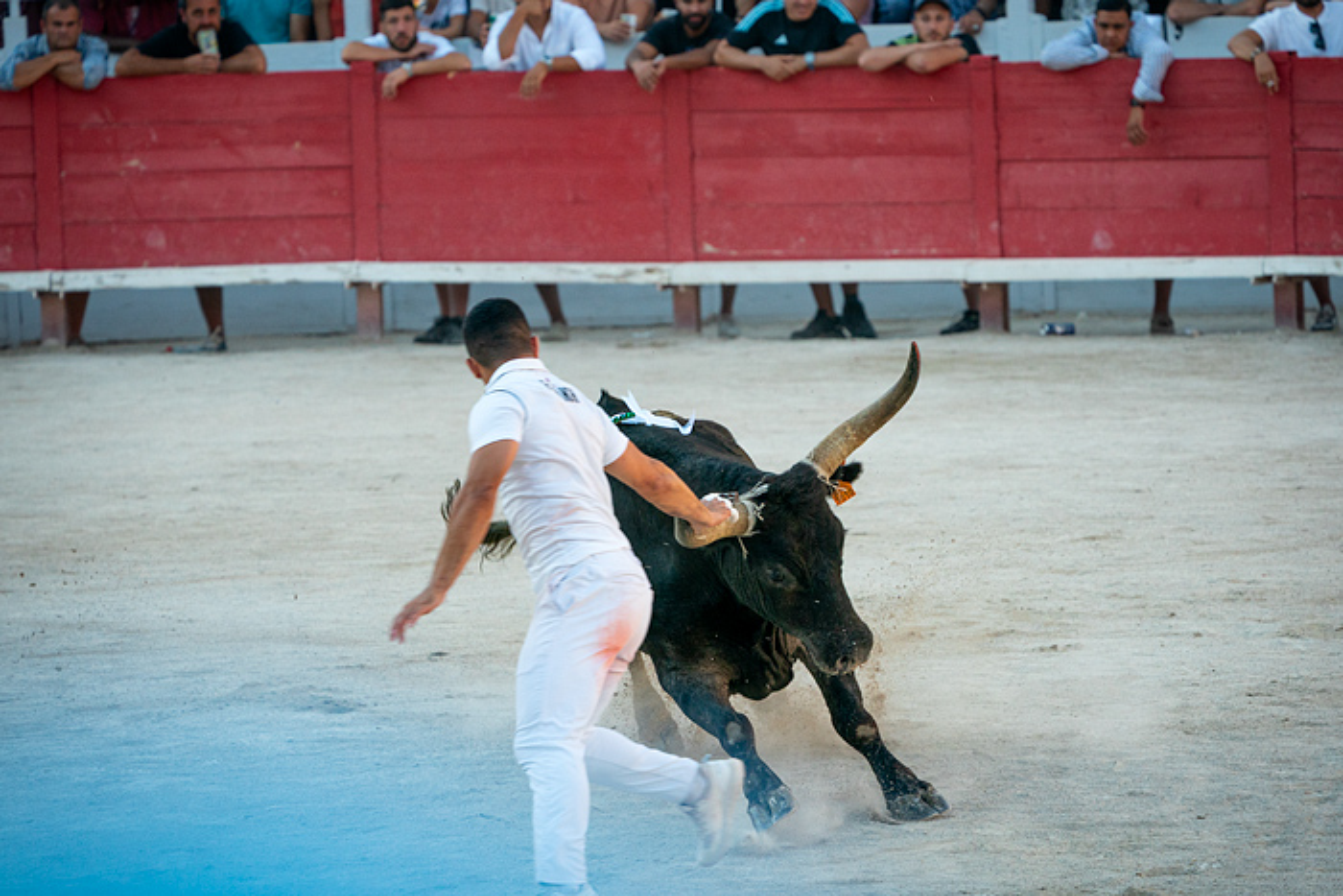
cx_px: 672
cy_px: 448
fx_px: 11305
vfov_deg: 4.5
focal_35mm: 303
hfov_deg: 6.8
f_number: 9
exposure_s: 1/500
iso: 1000
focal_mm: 303
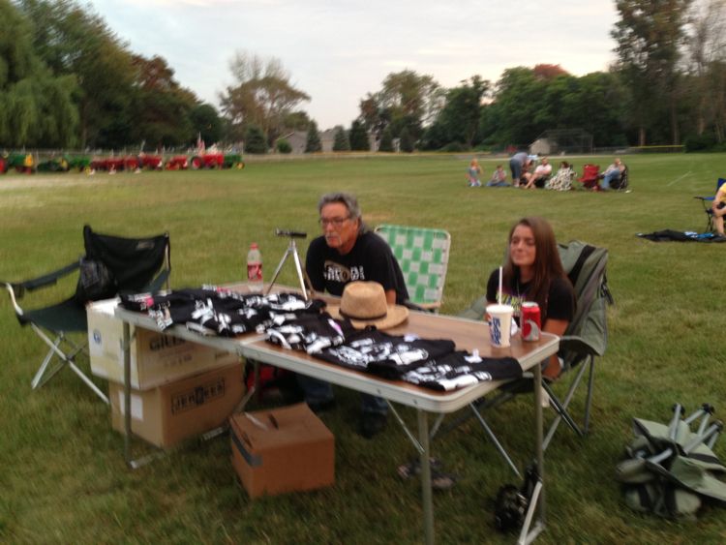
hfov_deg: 55.3
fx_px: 692
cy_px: 272
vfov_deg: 43.0
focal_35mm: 33
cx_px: 363
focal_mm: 4.13
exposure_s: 1/20
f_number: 2.4
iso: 100
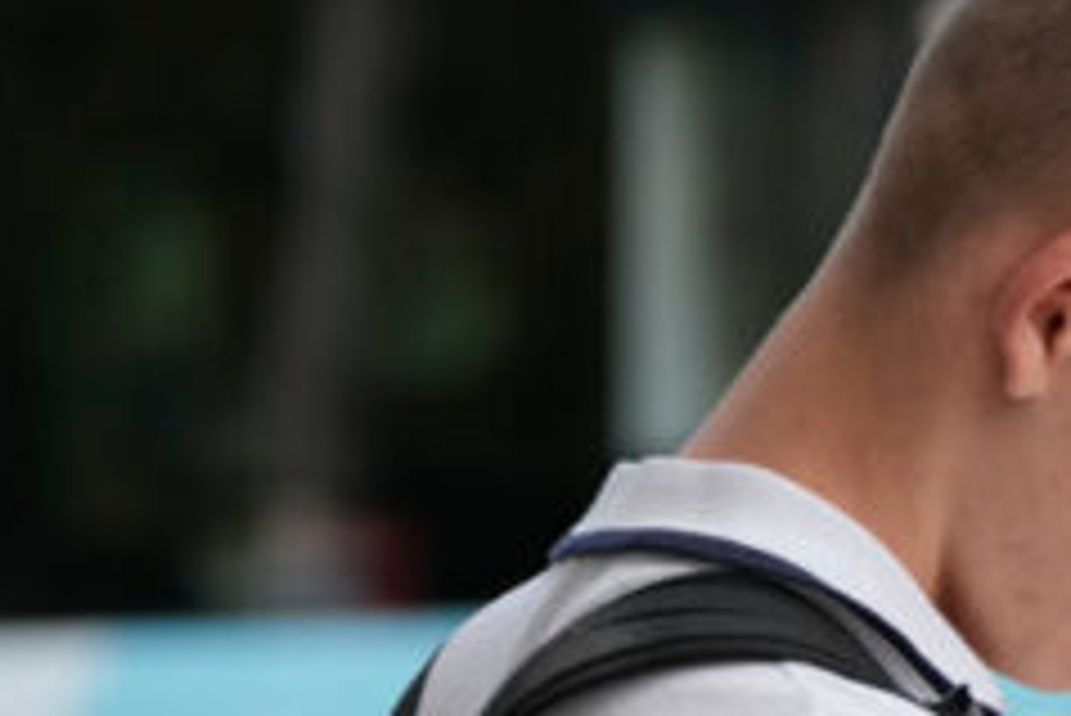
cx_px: 1094
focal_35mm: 516
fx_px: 15360
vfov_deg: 2.7
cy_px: 968
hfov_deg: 4.0
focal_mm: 160
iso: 640
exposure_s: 1/1250
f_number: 5.6
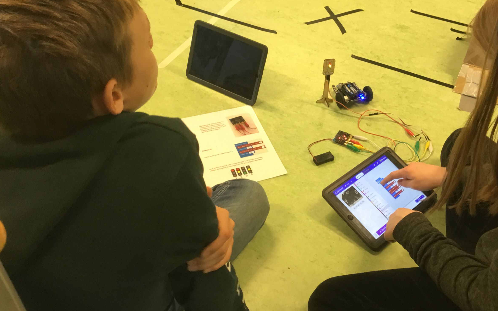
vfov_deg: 32.7
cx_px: 287
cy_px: 142
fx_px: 529
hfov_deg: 50.2
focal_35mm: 39
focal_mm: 3.3
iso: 160
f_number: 2.4
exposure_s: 1/33
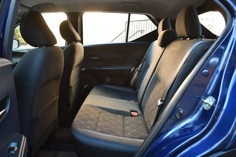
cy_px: 78
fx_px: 177
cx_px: 118
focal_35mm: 27
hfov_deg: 67.4
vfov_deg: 47.9
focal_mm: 18
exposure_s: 1/125
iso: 800
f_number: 3.5
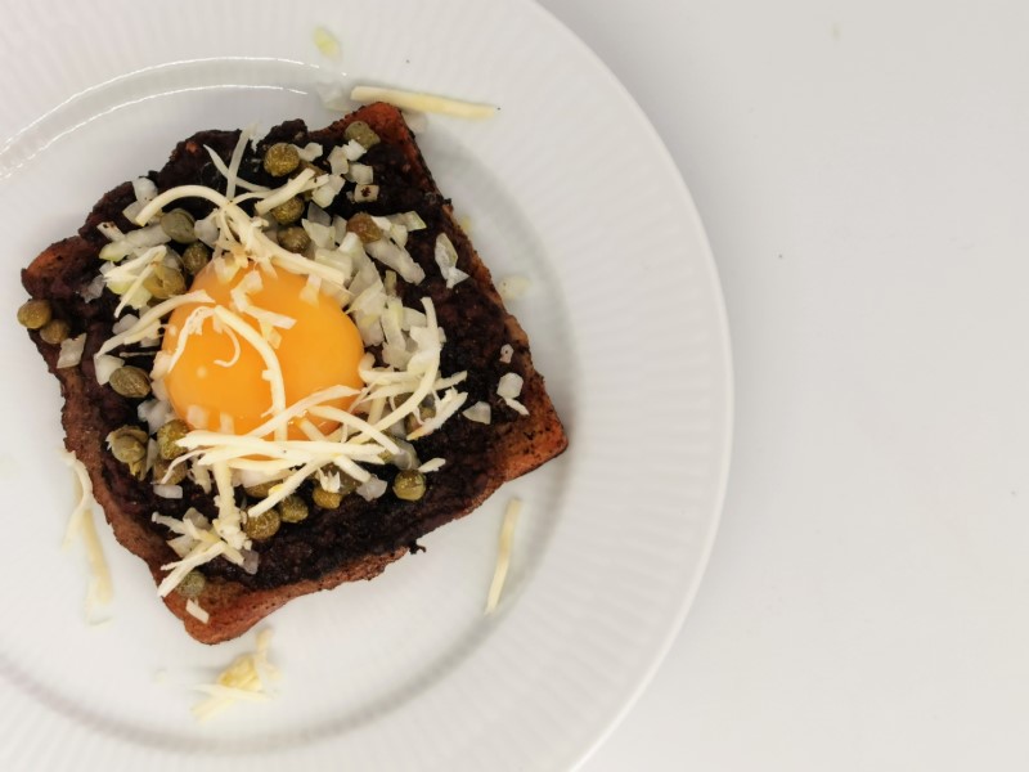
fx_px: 1784
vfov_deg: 24.4
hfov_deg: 32.2
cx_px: 514
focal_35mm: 60
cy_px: 386
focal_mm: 5.56
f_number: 1.6
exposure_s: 1/100
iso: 64
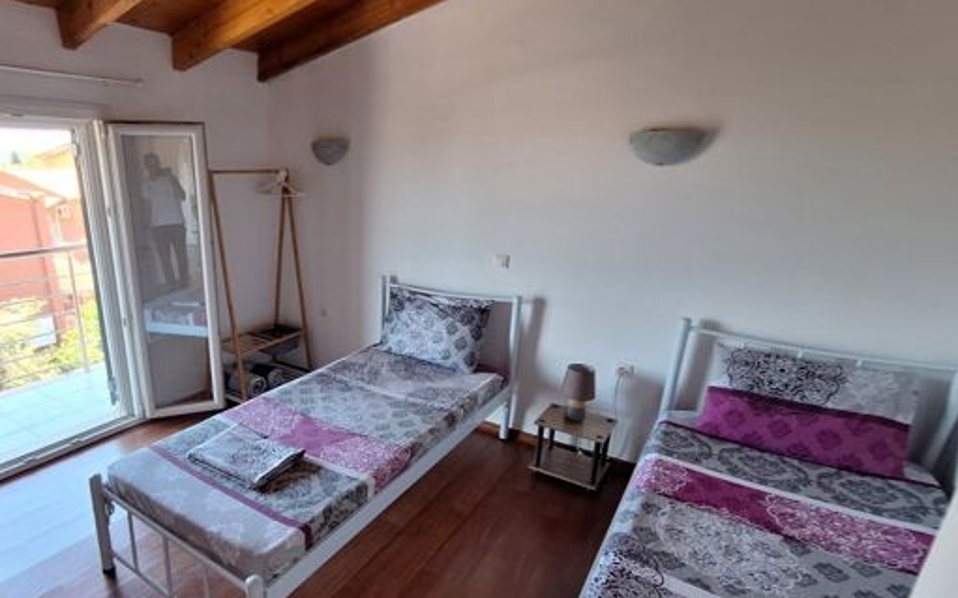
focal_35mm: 19
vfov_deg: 62.1
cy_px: 328
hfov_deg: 85.9
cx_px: 346
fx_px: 496
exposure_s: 1/40
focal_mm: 1.74
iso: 80
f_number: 2.2
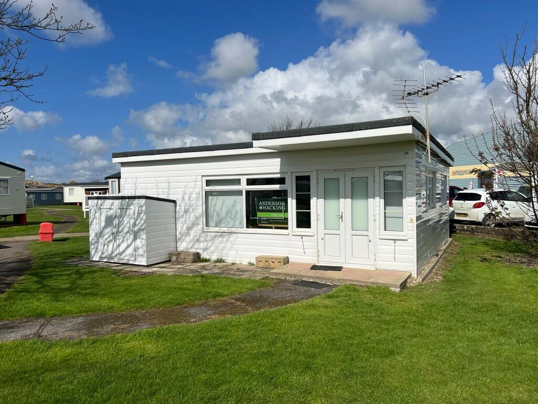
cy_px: 202
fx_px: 404
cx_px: 269
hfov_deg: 67.3
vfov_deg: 53.1
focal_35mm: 26
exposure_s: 1/11364
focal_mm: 5.7
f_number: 1.5
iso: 50
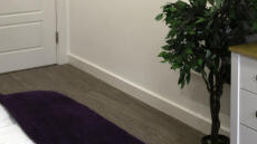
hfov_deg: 26.5
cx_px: 220
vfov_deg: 14.9
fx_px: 531
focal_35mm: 78
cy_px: -27
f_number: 10
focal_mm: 24
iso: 100
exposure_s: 1/1.25
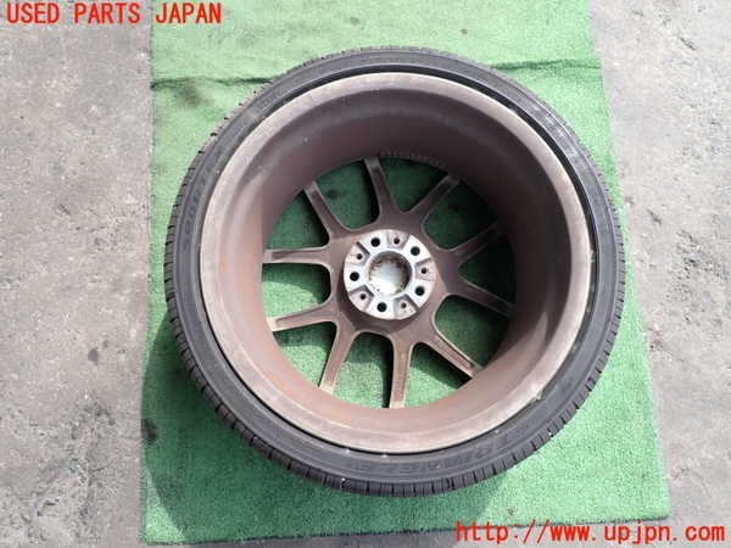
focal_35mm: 25
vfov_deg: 54.9
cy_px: 274
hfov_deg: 69.4
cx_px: 366
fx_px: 528
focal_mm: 4.5
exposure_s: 1/200
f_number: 2.8
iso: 100
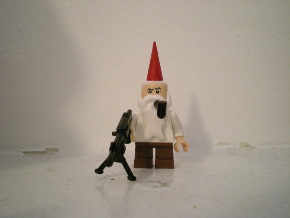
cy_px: 109
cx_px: 145
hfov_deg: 49.0
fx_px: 318
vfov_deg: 37.7
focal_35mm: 38
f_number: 3.1
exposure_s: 1/8
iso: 368
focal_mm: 6.3
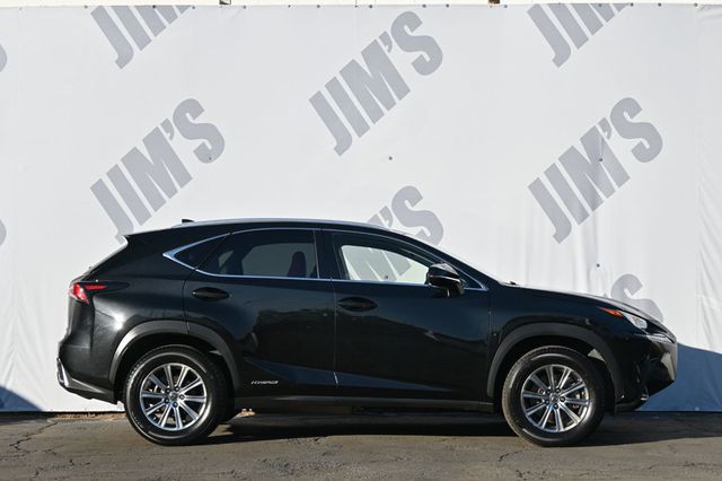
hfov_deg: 31.9
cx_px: 361
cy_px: 240
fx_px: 1263
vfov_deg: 21.5
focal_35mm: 63
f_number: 5.6
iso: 110
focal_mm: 42
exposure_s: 1/250
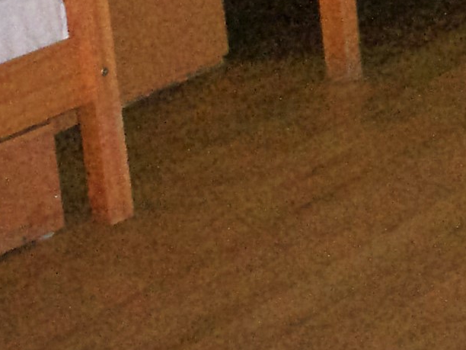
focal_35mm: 145
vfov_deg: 9.8
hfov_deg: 13.0
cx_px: 654
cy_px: -231
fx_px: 1952
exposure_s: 1/60
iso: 140
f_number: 4.5
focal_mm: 6
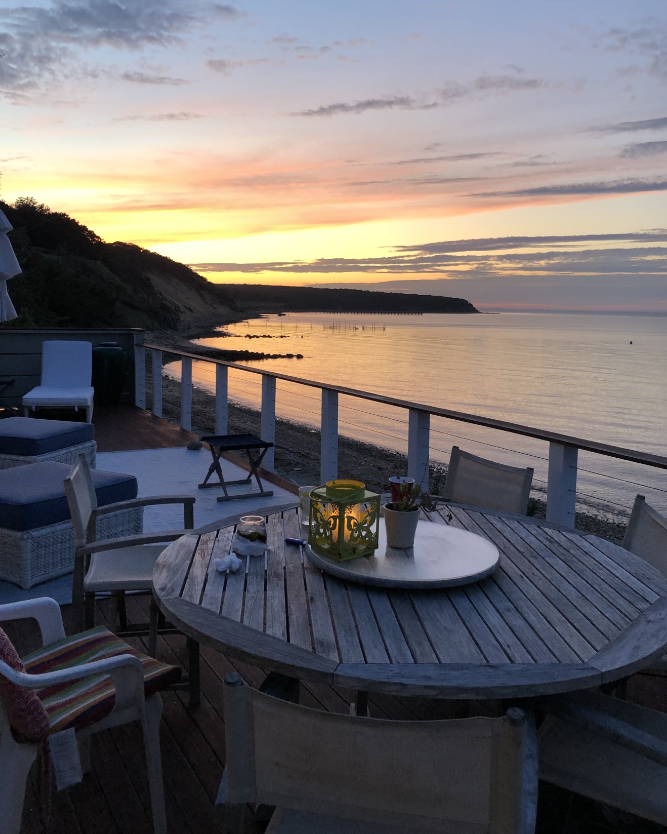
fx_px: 740
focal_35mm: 30
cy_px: 380
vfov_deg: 58.7
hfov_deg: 48.5
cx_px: 338
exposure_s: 1/30
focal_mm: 3.99
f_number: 1.8
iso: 32
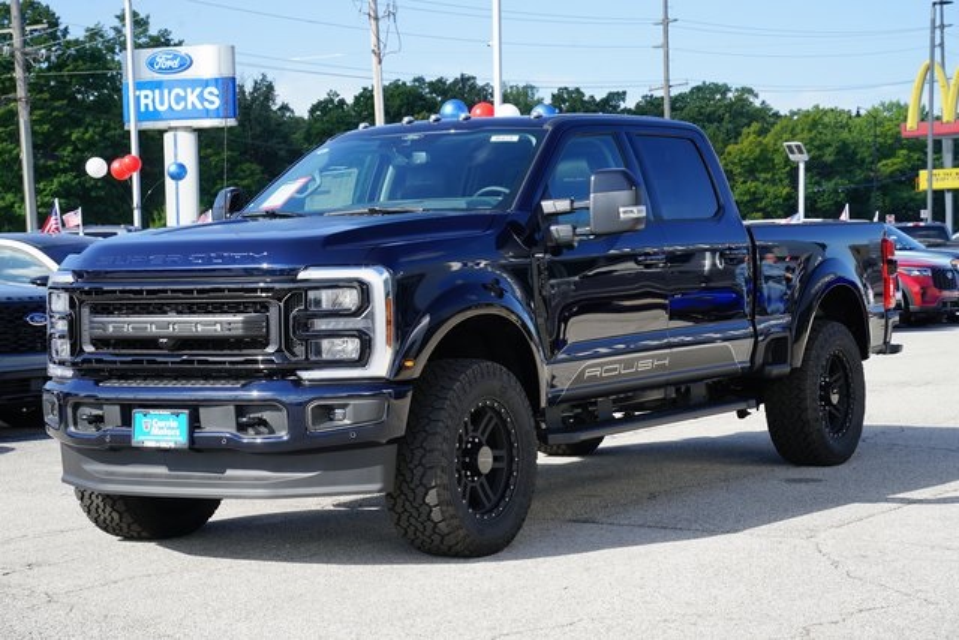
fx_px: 1972
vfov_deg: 18.4
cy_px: 320
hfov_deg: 27.3
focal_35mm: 74
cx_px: 480
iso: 100
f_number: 10
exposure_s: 1/100
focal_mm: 74
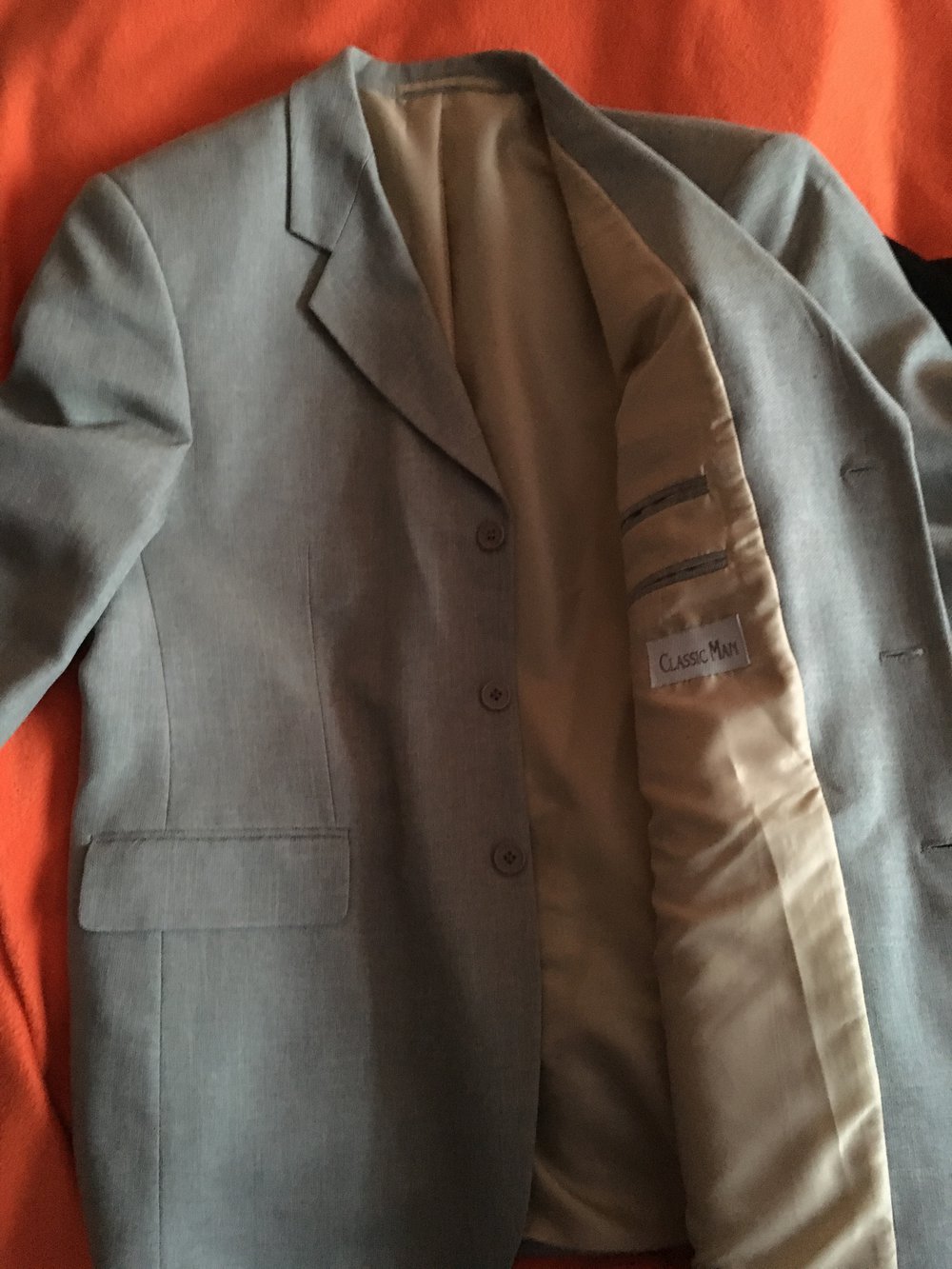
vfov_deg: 61.7
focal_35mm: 29
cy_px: 634
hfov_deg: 48.2
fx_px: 1063
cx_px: 476
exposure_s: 1/17
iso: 500
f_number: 2.2
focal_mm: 4.15
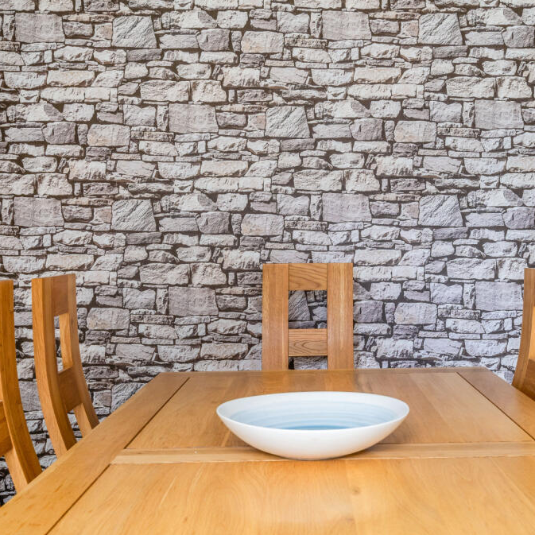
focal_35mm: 44
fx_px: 769
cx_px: 327
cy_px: 268
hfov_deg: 38.2
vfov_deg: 38.3
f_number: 11
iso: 250
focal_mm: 34
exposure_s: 1/6
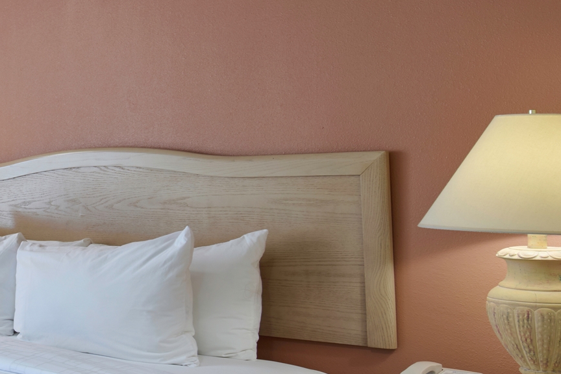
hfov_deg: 24.1
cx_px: -276
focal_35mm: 66
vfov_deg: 19.9
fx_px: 1028
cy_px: 384
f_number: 11
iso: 200
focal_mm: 19
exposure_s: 1/10
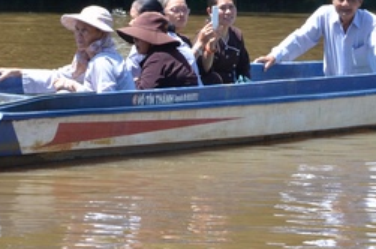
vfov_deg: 3.3
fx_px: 4254
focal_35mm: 408
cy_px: -34
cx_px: 247
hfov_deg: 5.1
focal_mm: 105
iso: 1000
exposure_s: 1/640
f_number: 13
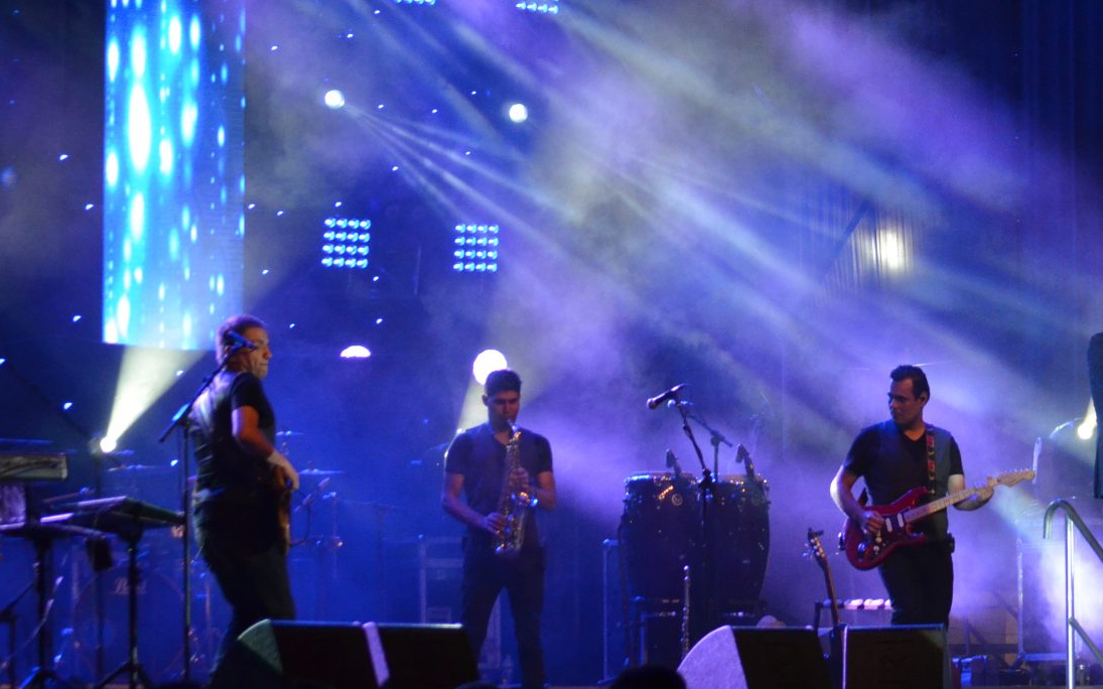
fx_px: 4717
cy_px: 175
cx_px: 976
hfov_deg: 13.2
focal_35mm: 157
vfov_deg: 8.3
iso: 1600
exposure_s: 1/200
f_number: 4
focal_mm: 55
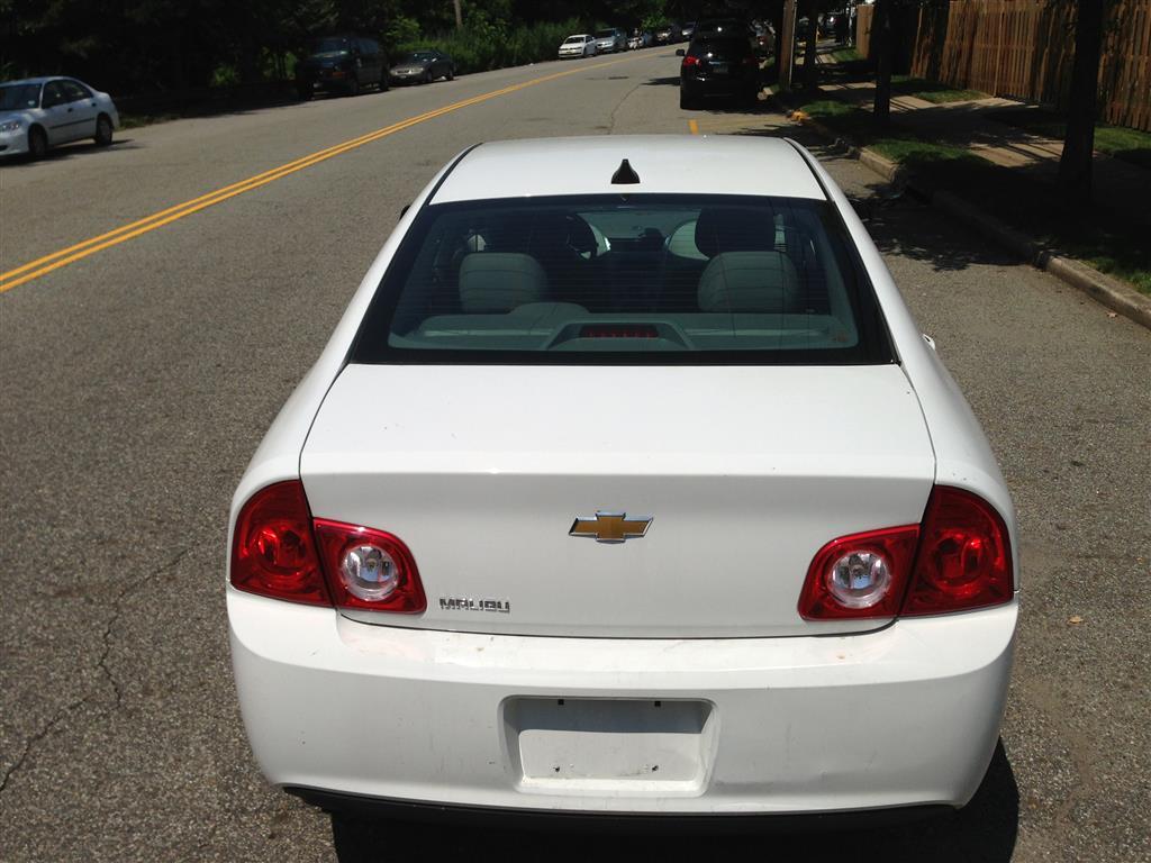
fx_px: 1097
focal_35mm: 33
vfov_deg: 42.9
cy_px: 432
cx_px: 576
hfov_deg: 55.4
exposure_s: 1/4184
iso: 50
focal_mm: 4.13
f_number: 2.4
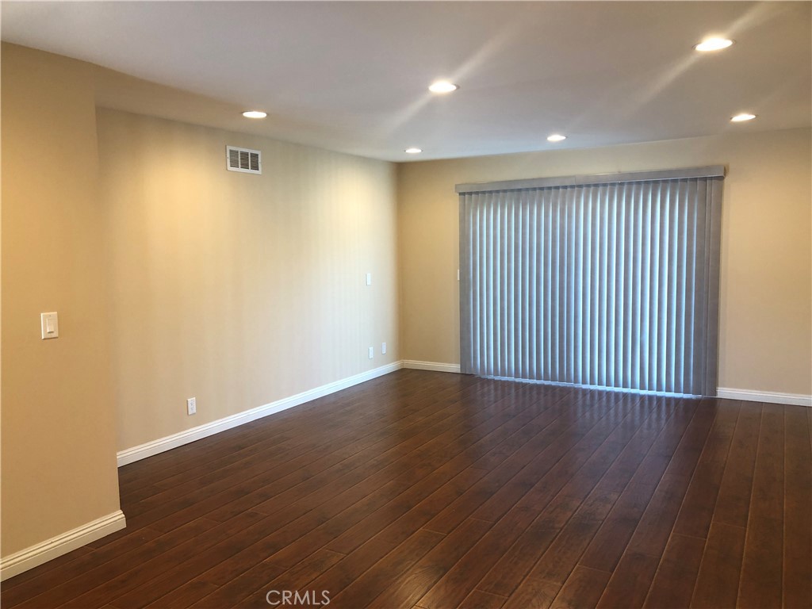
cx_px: 406
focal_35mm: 28
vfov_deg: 49.7
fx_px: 657
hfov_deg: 63.4
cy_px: 304
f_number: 1.8
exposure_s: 1/24
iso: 40
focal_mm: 3.99
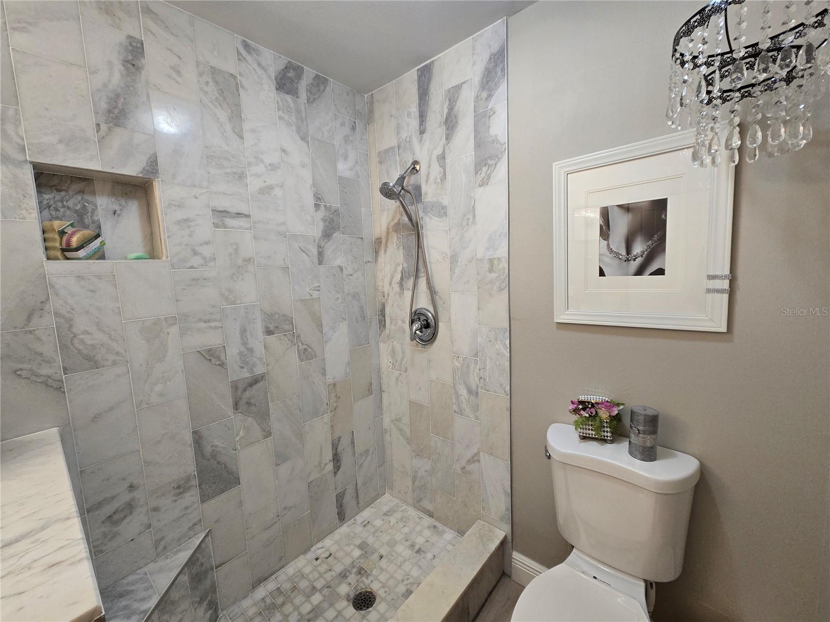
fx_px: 312
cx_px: 415
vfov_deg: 89.9
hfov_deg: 106.2
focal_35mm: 13
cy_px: 311
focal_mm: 2.2
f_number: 2.2
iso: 250
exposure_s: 1/60
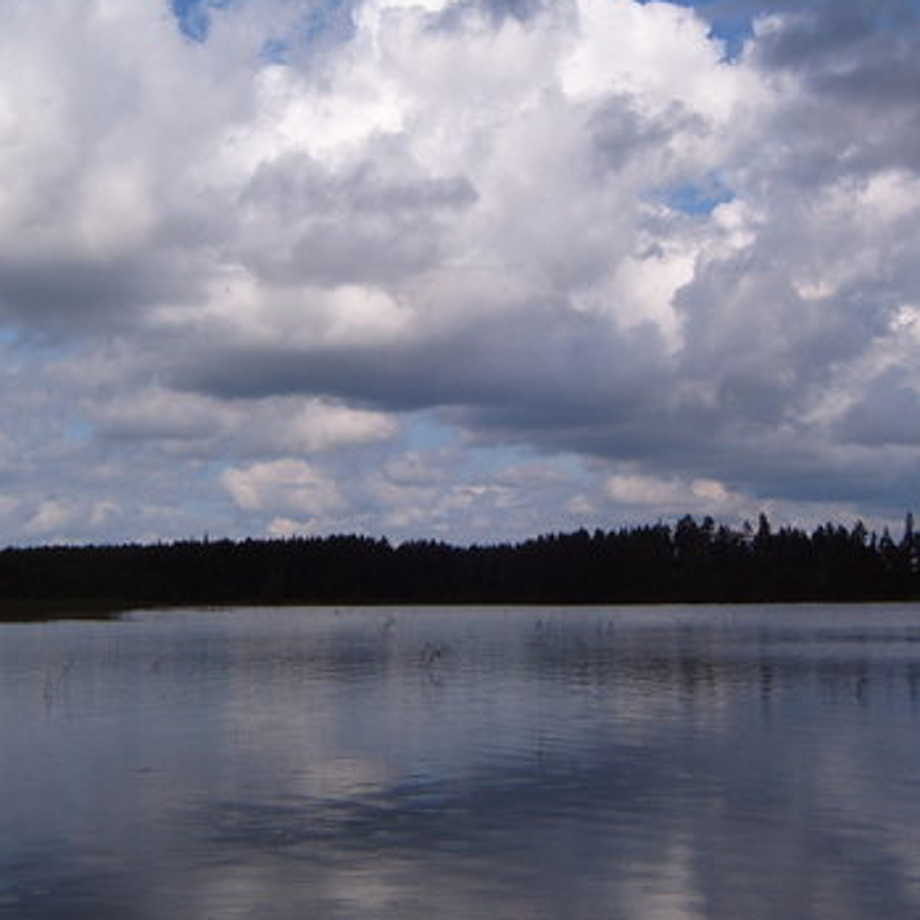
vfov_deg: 28.5
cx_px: 482
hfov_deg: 28.6
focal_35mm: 60
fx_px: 1804
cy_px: 366
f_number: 6
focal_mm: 6.2
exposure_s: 1/500
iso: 63
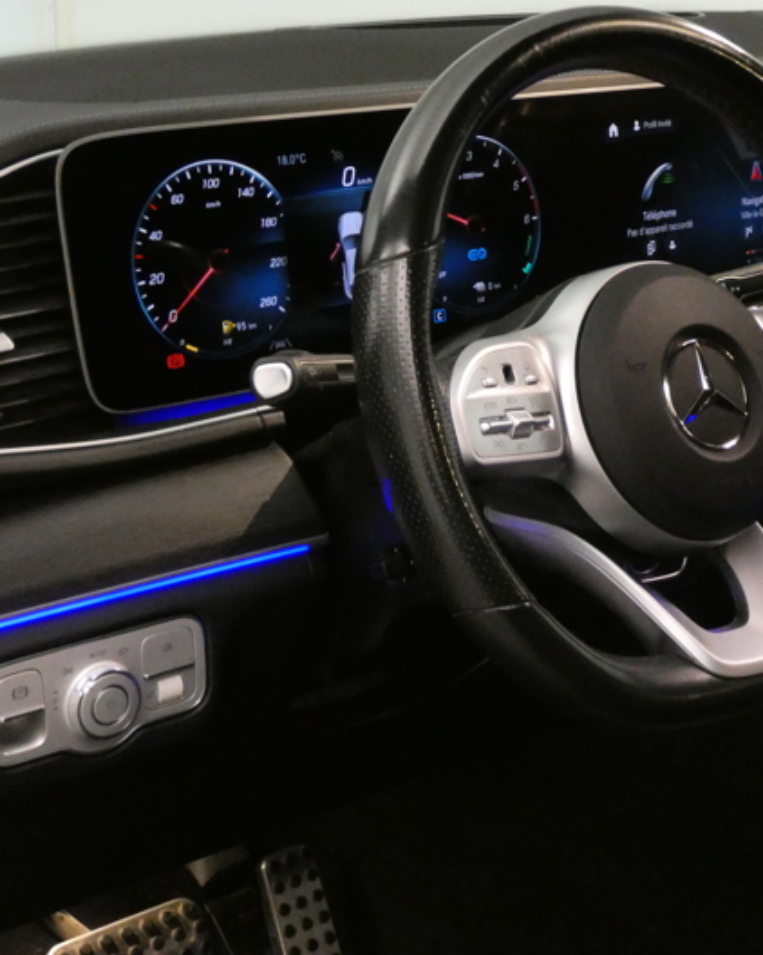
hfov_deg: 21.2
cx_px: 640
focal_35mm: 71
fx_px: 2005
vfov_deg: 26.8
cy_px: 450
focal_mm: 8.6
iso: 1600
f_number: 3.8
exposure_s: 1/15
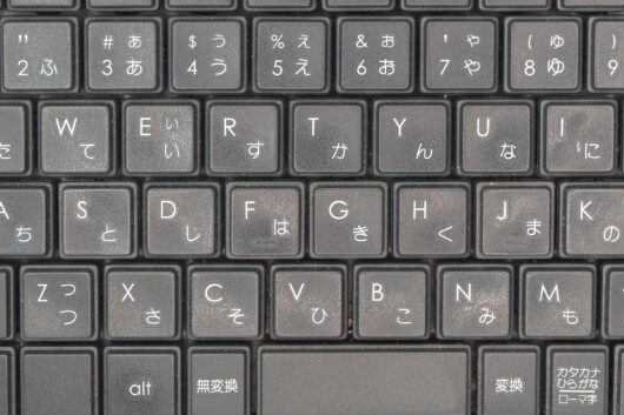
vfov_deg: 15.6
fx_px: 1507
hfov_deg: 23.4
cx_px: 311
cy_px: 90
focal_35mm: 87
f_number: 8
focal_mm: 30
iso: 200
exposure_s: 1/40
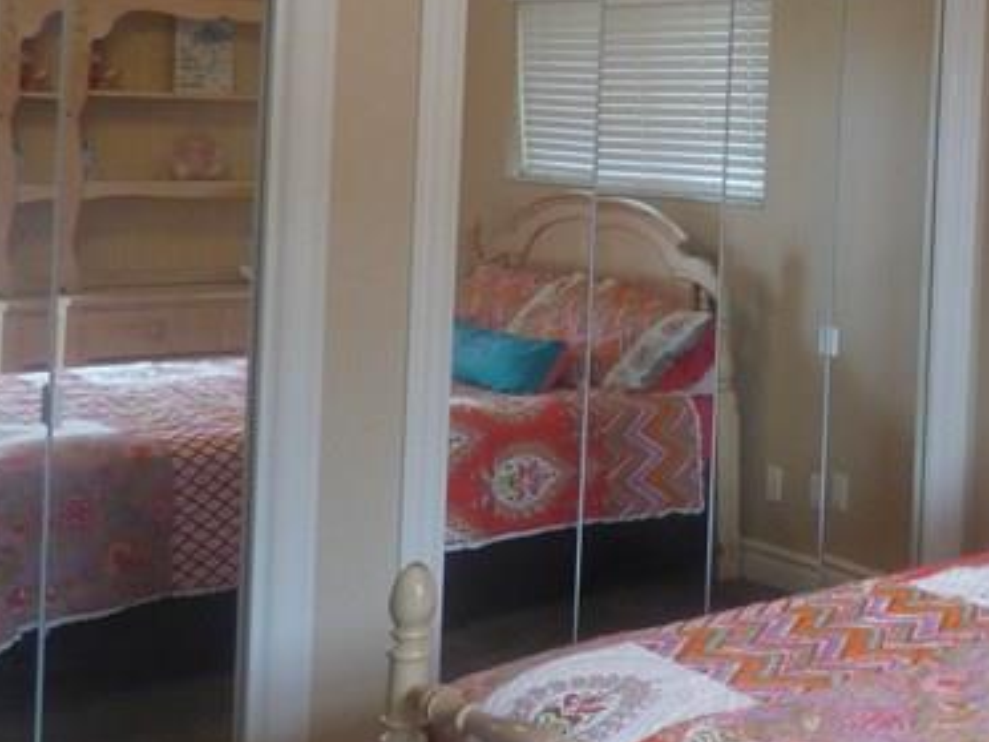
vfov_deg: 26.1
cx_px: 1087
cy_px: 160
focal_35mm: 55
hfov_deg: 31.1
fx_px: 1571
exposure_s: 1/60
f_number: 2.8
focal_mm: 3.58
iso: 320
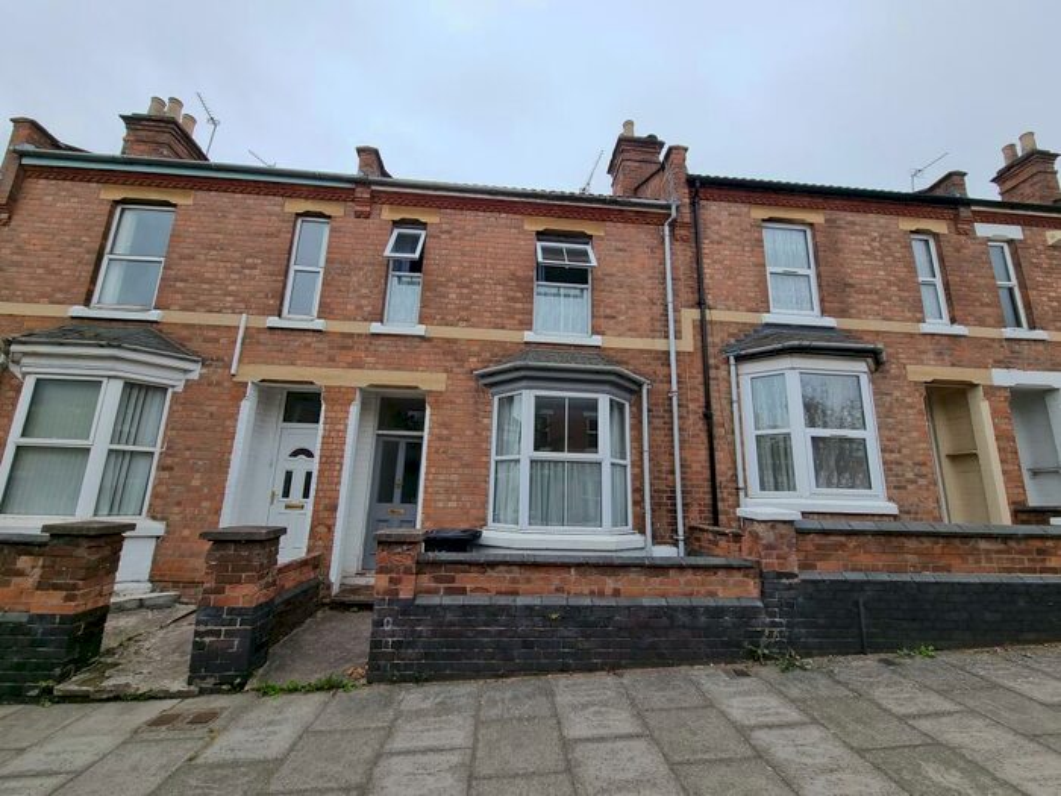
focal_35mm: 13
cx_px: 530
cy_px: 398
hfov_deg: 106.2
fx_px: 398
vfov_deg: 89.9
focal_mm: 2.2
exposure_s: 1/640
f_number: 2.2
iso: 50
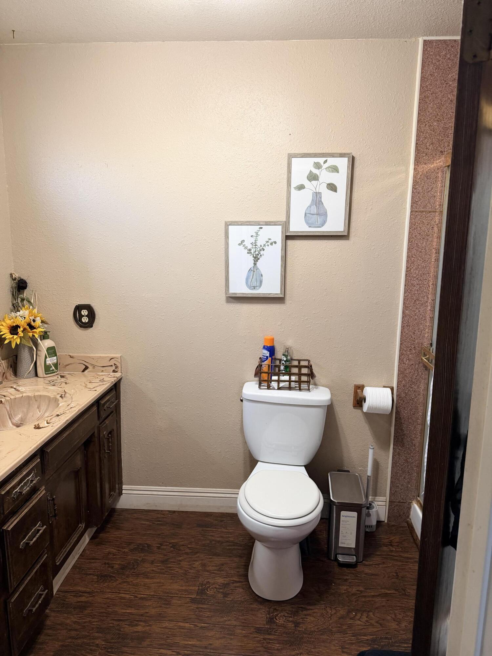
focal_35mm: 24
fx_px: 455
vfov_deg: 71.6
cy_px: 328
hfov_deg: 56.8
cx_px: 246
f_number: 1.78
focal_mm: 6.76
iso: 200
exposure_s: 1/60
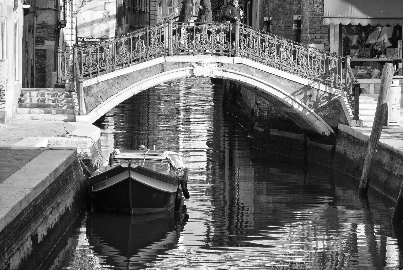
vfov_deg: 6.1
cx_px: 202
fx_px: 2521
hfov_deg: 9.1
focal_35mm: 225
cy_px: 135
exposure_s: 1/250
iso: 125
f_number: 6.3
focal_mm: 150
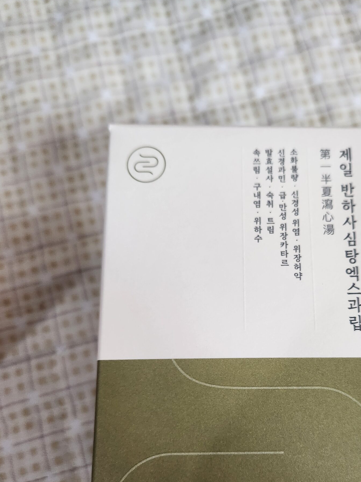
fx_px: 459
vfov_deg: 54.0
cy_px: 330
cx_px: 250
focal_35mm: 33
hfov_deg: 42.2
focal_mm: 5.4
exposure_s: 1/120
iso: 250
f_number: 1.8
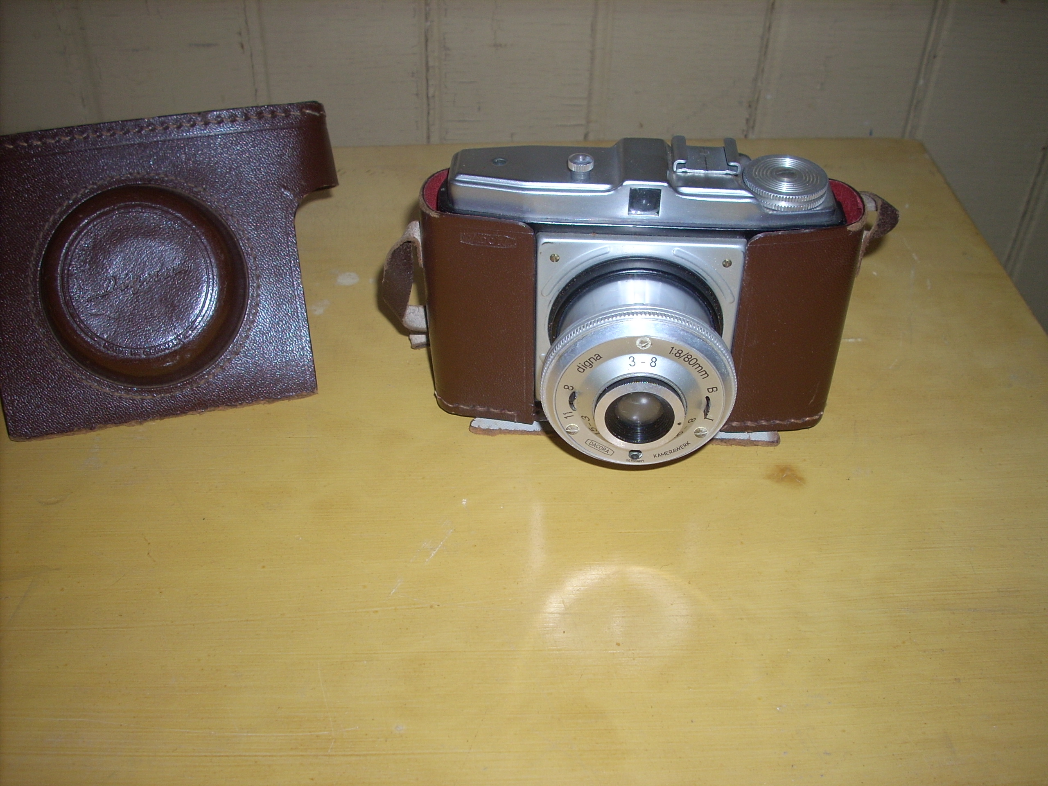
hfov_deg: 50.1
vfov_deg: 38.7
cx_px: 524
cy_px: 393
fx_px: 1120
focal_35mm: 37
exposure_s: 1/60
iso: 64
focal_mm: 6.2
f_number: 2.8
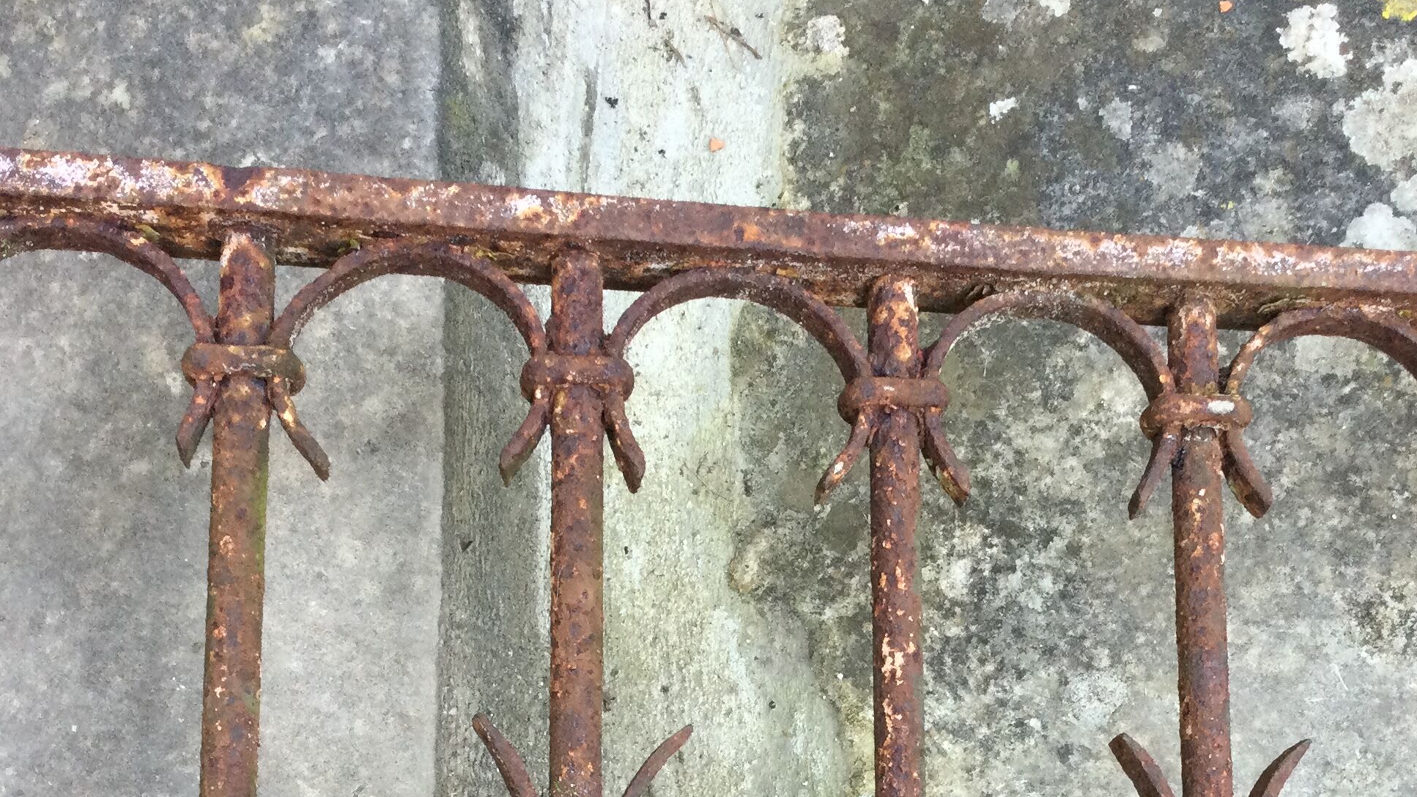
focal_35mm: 57
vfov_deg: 20.2
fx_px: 2142
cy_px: 859
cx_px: 843
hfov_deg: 36.5
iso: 25
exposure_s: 1/33
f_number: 2.4
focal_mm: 3.3
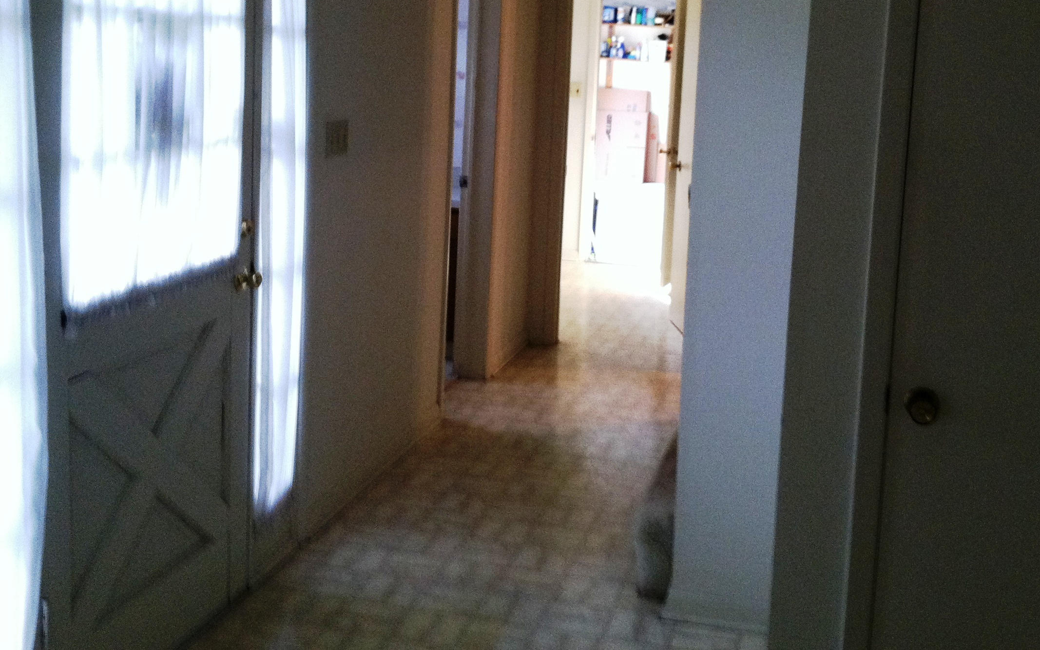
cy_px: 186
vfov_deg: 28.3
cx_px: 561
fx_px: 1276
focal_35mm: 45
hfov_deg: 44.3
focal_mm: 3.85
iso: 200
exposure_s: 1/15
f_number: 2.8
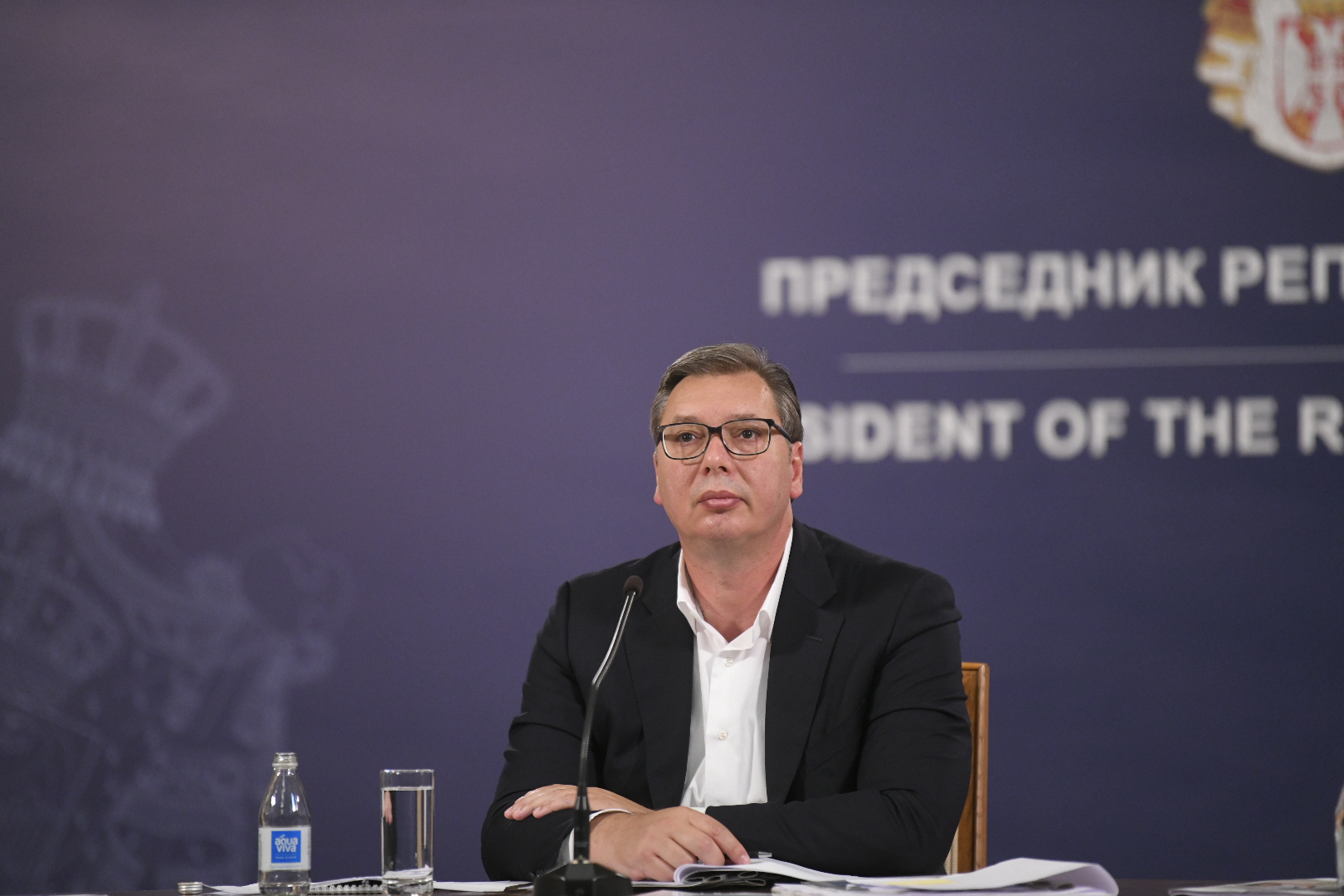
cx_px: 672
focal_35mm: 200
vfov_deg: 6.9
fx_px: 7466
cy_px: 448
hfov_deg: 10.3
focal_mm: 200
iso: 3200
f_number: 2.8
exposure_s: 1/250
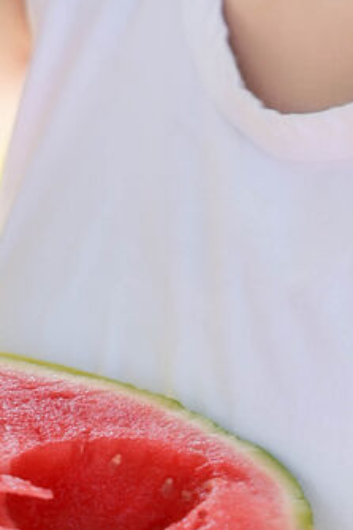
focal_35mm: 371
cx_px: 203
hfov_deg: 3.7
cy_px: -263
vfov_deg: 5.5
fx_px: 5462
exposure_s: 1/200
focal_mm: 70
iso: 125
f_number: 2.8
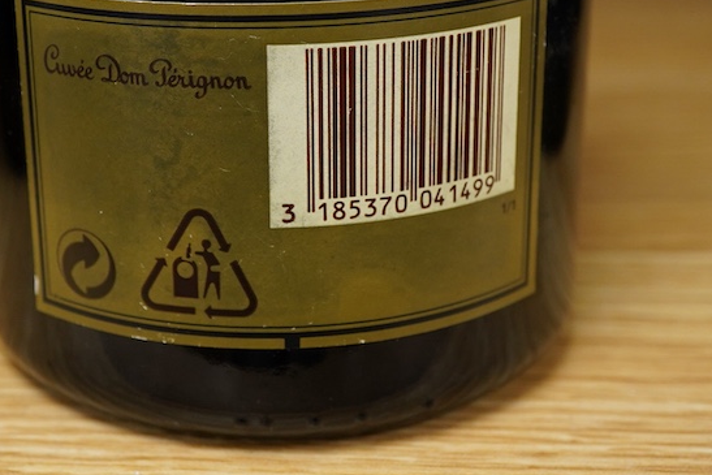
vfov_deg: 18.4
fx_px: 1464
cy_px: 142
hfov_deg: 27.2
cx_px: 245
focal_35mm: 74
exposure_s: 1/125
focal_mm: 30
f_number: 8
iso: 1250
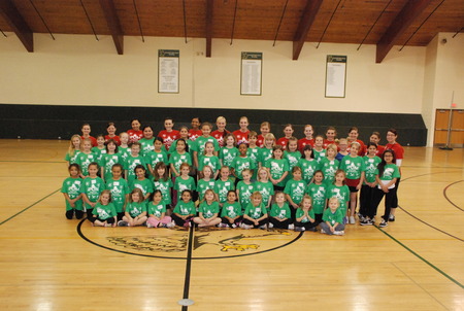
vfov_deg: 40.1
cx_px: 232
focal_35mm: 33
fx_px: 426
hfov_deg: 57.1
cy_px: 156
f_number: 7.1
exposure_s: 1/60
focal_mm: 22
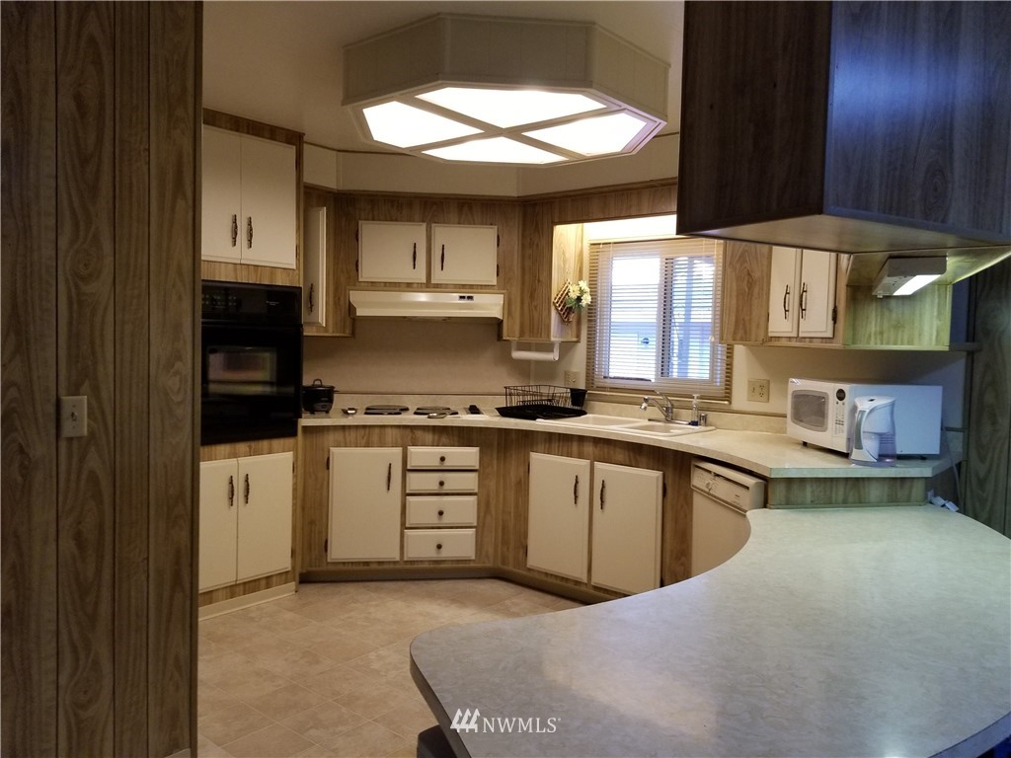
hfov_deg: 67.3
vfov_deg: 53.1
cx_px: 506
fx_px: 759
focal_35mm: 26
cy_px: 379
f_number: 1.7
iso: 200
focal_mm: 4.25
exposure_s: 1/60
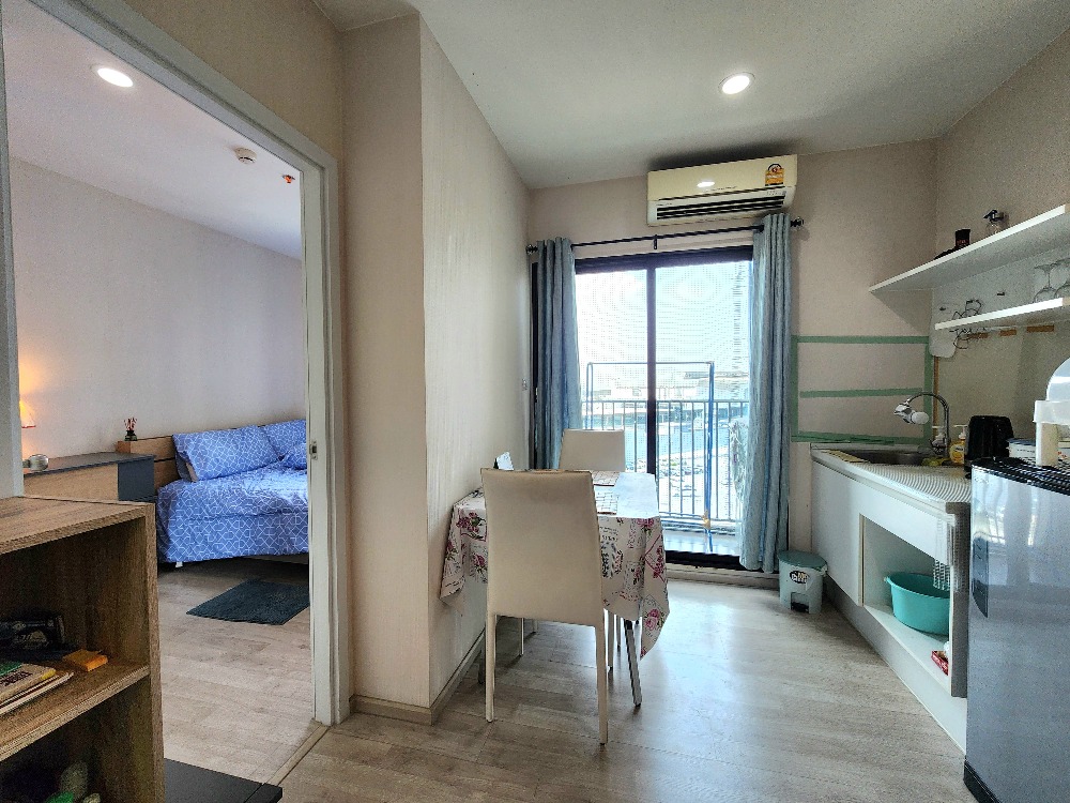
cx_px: 535
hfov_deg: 106.2
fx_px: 402
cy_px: 402
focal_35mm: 13
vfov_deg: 89.9
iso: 100
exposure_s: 1/100
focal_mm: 2.2
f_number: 2.2
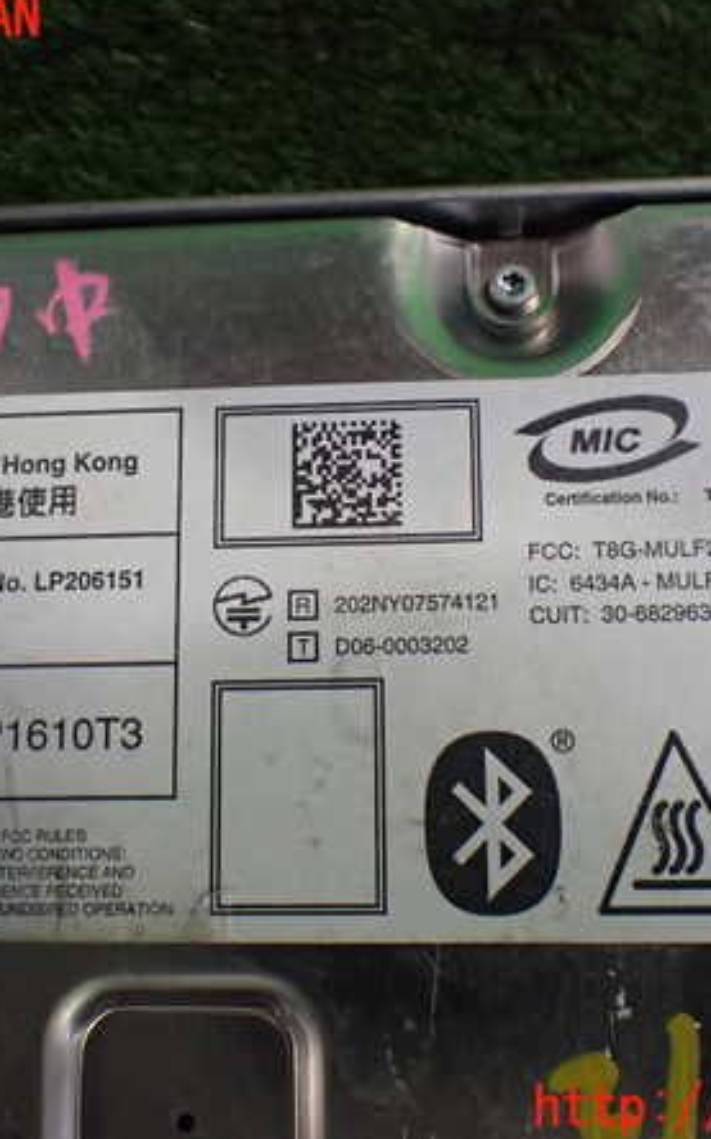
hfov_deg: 29.8
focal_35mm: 43
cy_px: 564
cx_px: 344
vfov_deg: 46.2
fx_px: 1335
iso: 400
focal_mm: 5.4
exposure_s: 1/125
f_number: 2.3
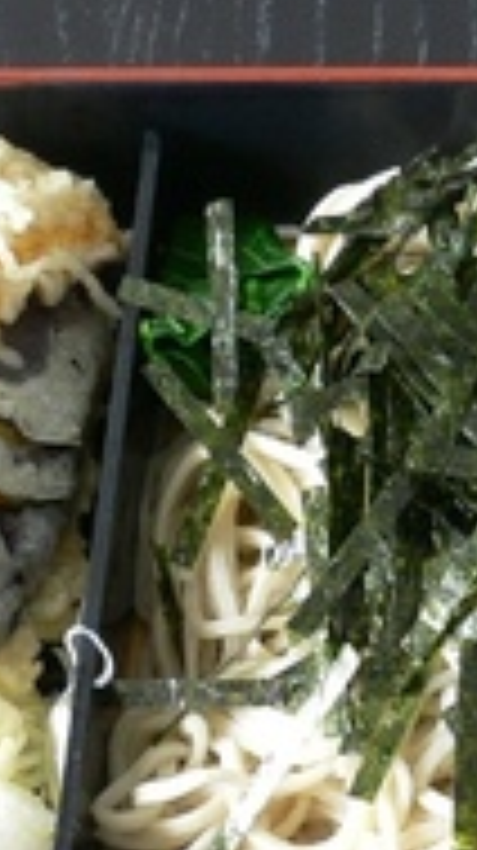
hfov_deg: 11.9
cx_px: 414
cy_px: 654
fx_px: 2276
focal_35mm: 101
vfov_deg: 21.0
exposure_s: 1/15
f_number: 2.8
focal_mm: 5.8
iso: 100
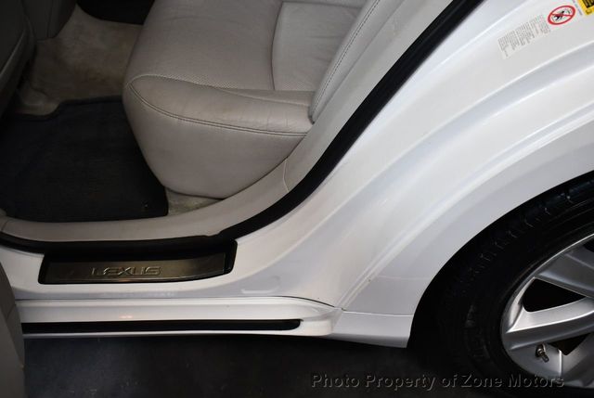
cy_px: 199
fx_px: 595
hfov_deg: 53.1
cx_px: 297
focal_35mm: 36
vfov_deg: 37.0
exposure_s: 1/160
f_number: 3.5
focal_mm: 18
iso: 800
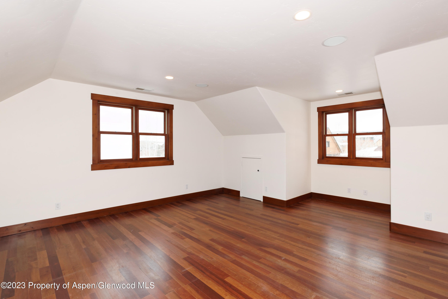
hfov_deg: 93.3
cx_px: 224
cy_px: 150
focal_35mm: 17
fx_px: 212
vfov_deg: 70.5
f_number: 8
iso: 500
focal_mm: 17
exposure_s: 1/20
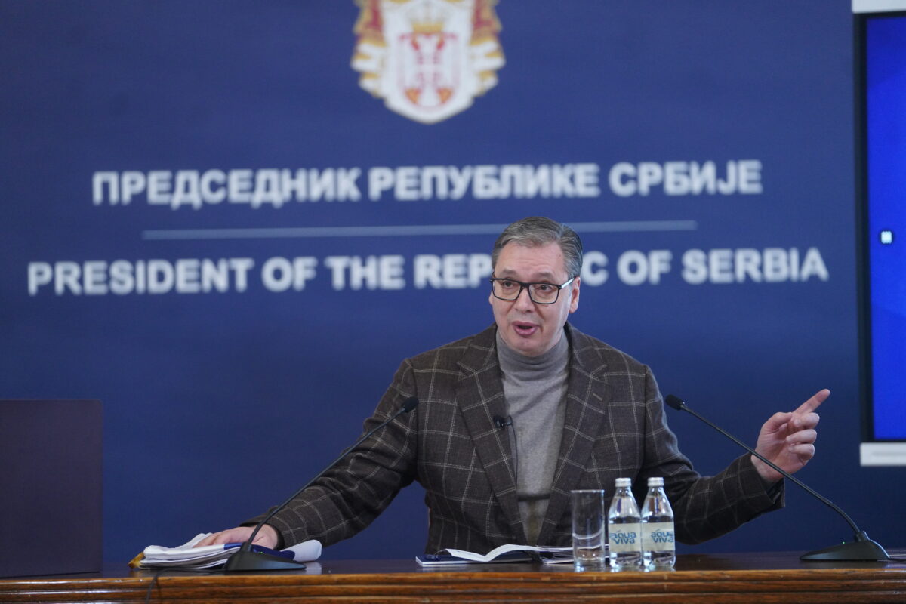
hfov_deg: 13.2
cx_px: 453
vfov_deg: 8.9
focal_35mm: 155
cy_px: 302
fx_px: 3901
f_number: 2.8
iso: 3200
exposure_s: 1/200
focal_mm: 155
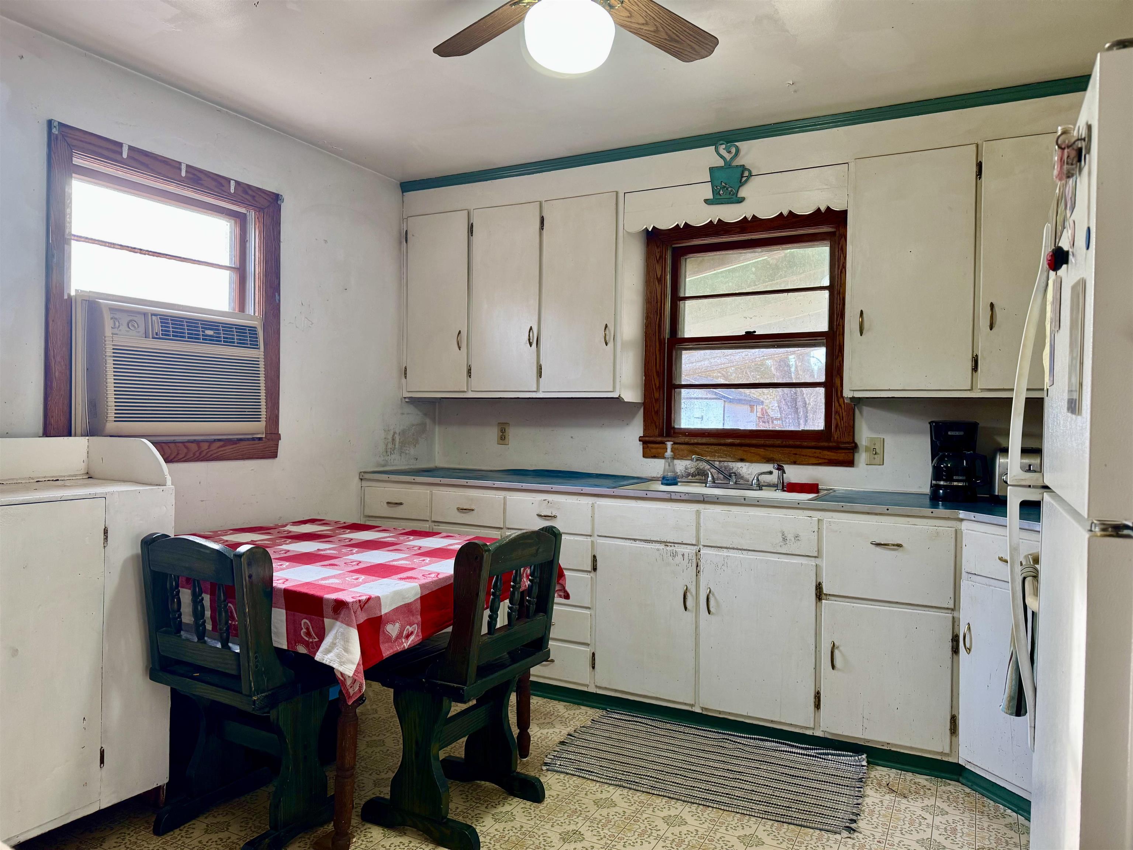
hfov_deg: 71.6
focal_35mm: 24
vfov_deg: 56.8
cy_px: 425
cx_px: 566
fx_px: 786
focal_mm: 6.76
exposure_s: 1/82
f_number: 1.78
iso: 200
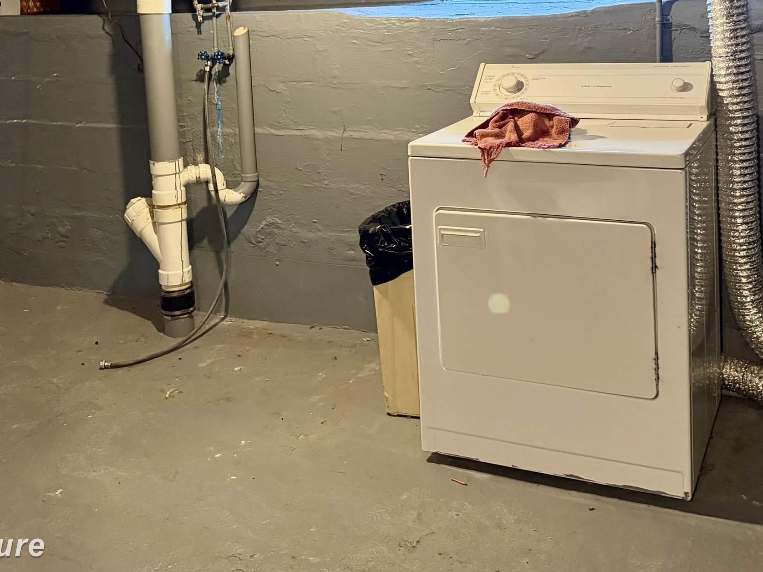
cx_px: 344
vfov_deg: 31.6
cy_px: 74
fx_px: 970
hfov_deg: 42.9
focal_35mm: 44
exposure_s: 1/60
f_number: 1.78
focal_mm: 6.76
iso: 800
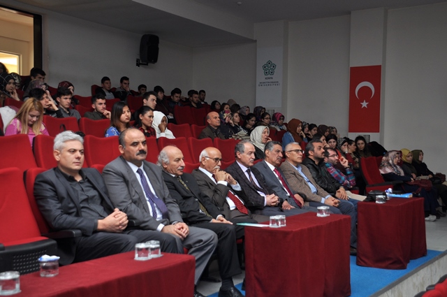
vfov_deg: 28.0
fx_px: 595
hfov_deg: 41.2
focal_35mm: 48
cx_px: 224
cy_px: 148
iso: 250
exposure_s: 1/60
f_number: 4.2
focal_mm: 32
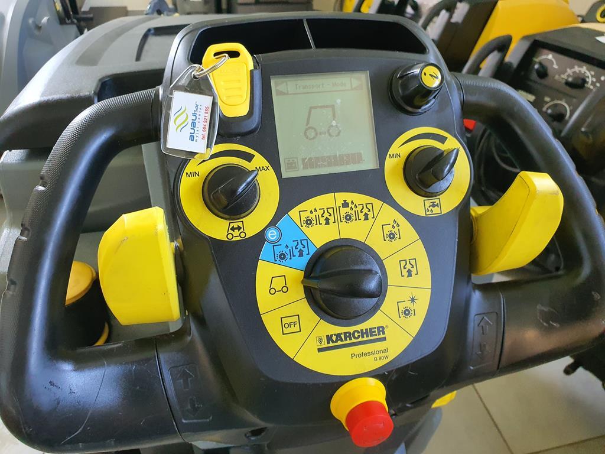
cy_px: 227
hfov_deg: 67.3
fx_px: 454
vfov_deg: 53.1
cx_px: 302
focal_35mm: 26
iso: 400
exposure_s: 1/50
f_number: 2.4
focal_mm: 4.3
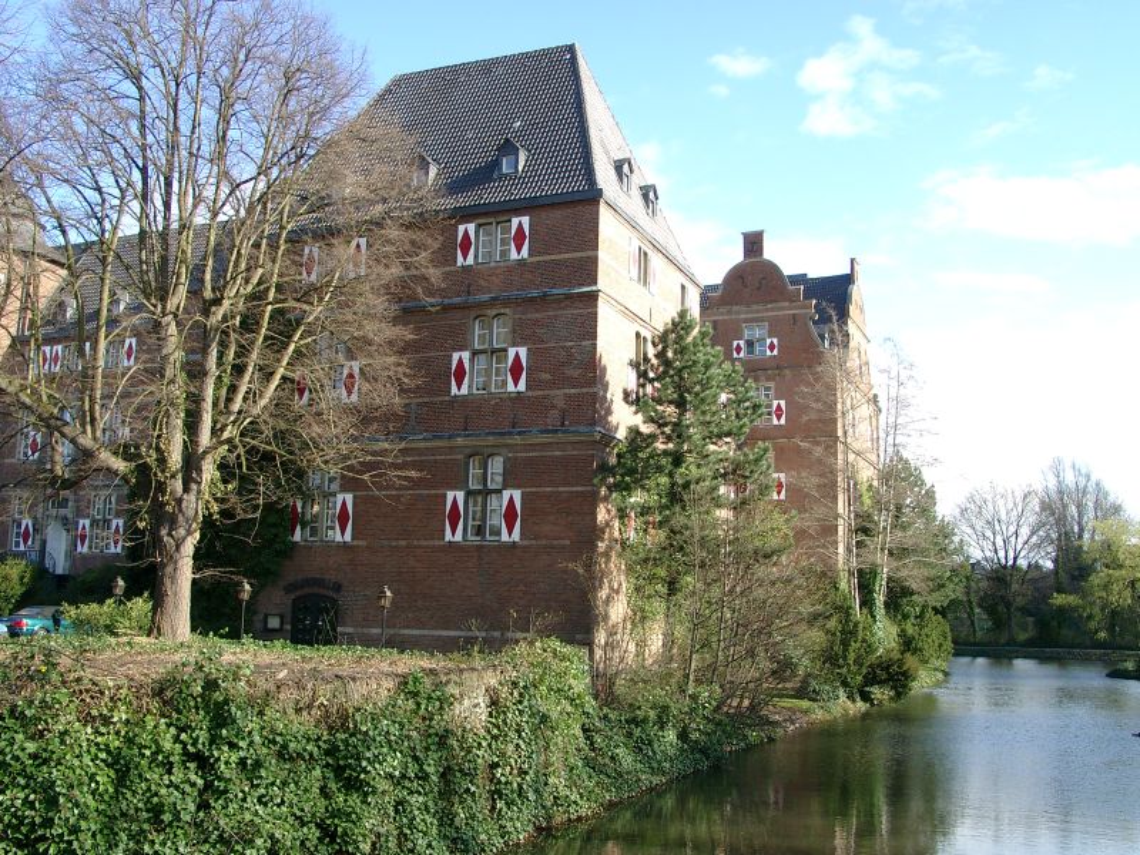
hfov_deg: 54.0
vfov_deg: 41.8
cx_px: 570
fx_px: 1120
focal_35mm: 34
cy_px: 428
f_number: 4
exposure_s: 1/222
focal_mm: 7.13
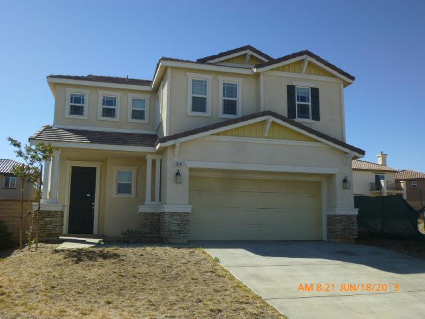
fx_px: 381
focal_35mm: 31
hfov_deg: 58.4
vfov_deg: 45.4
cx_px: 212
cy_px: 160
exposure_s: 1/1000
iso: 100
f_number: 3.4
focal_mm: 5.6
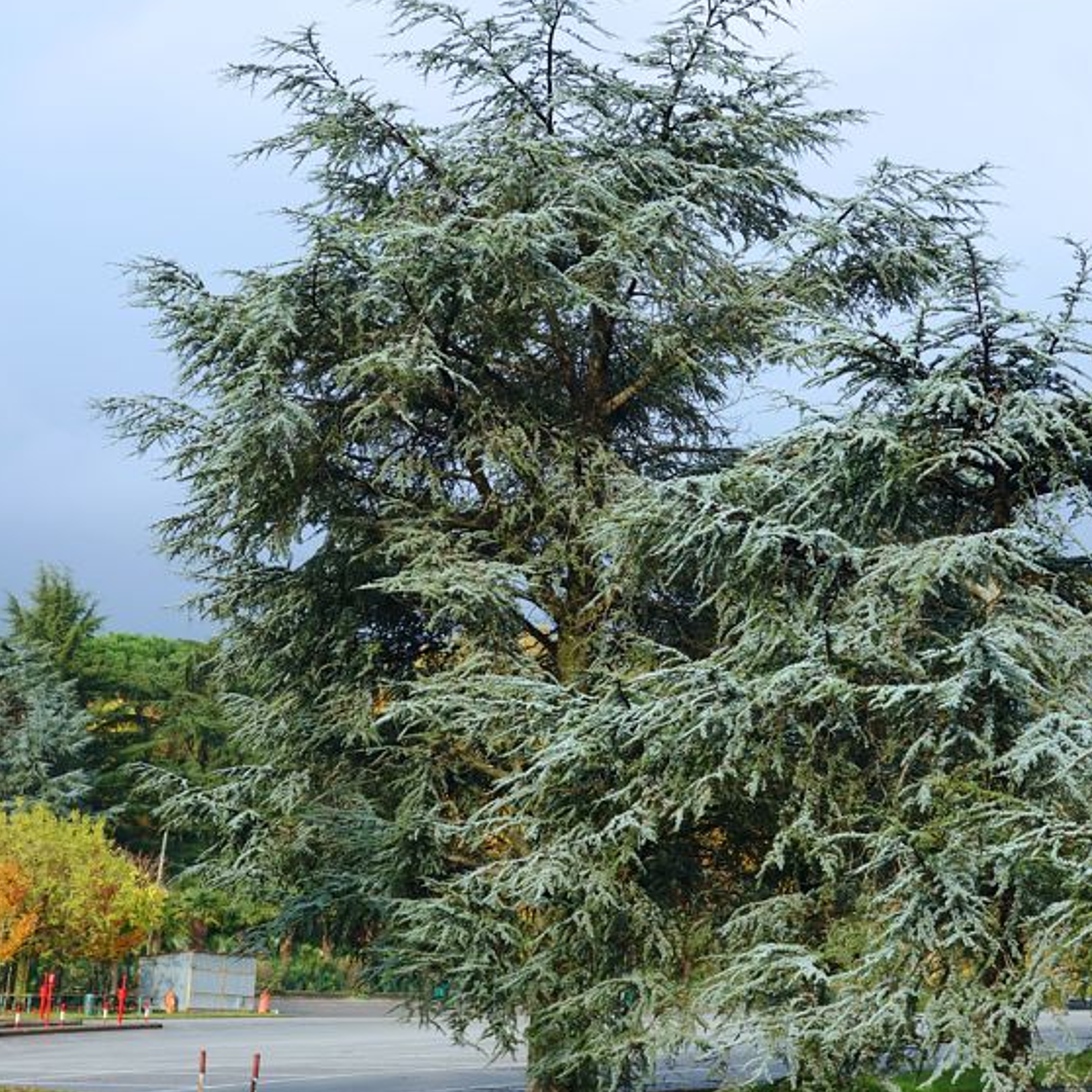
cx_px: 547
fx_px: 2356
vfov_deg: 26.1
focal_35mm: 66
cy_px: 562
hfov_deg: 26.1
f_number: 5.6
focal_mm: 19.1
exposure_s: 1/250
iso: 125
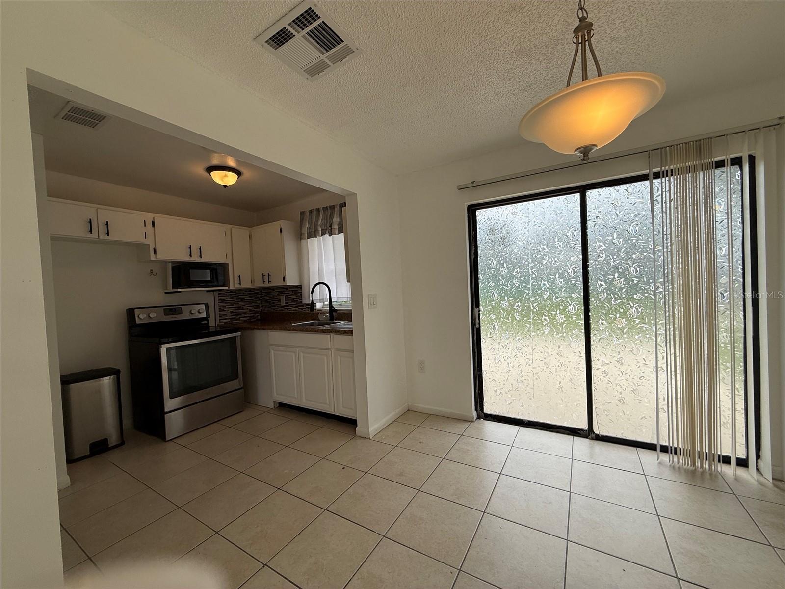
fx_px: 317
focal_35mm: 14
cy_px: 294
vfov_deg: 85.7
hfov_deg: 102.1
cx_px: 392
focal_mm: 2.22
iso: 64
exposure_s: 1/554
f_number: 2.2
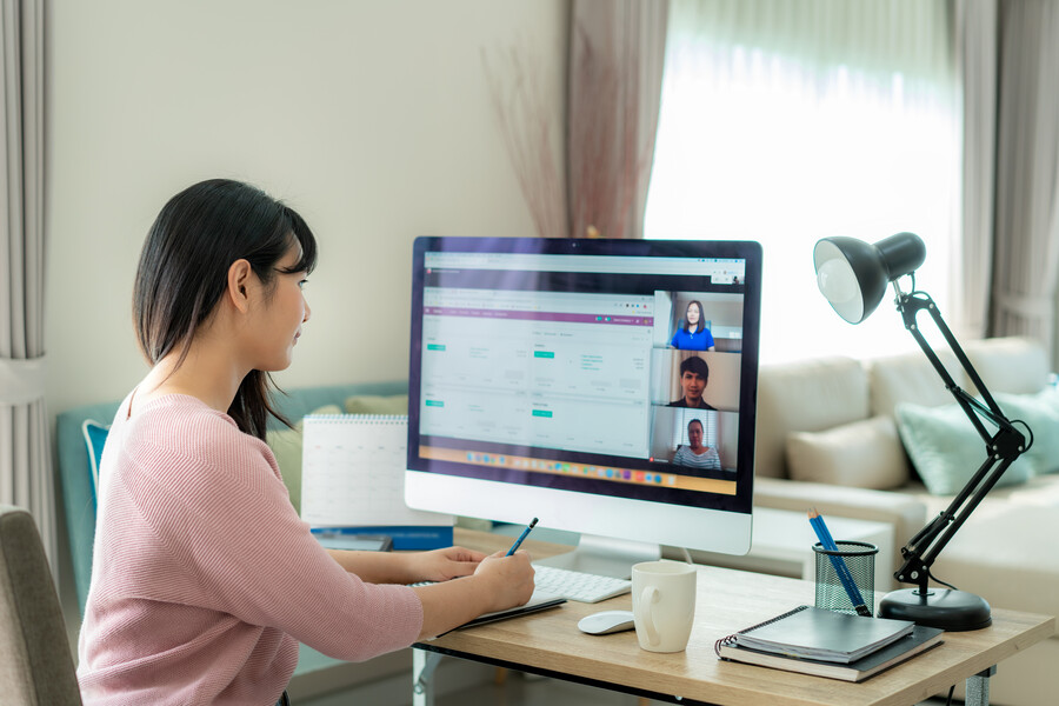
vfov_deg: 24.6
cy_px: 353
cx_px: 530
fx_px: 1618
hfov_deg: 36.2
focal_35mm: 55
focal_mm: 55
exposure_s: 1/100
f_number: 2.8
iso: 200
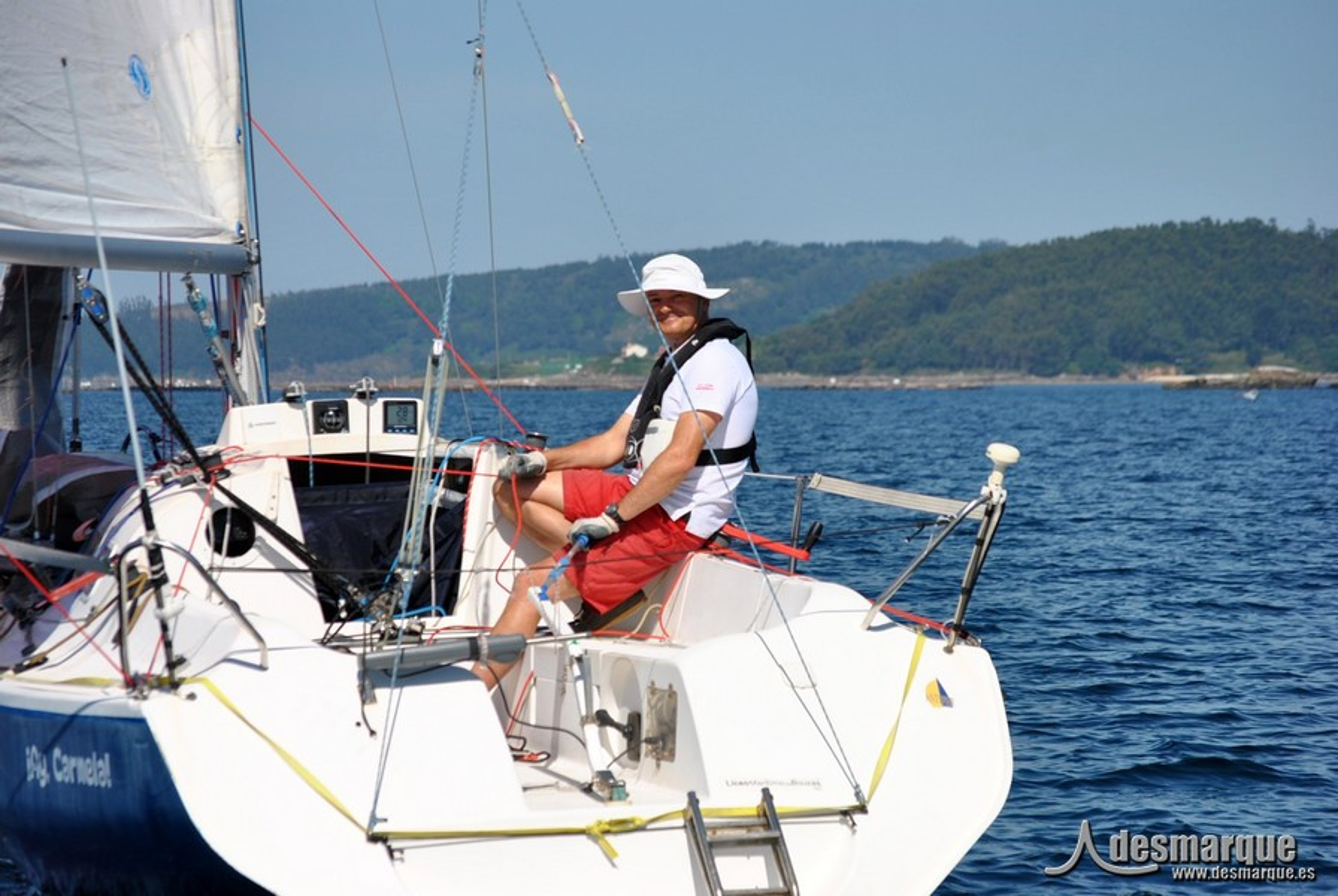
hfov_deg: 11.4
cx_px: 669
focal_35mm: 180
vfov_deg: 7.7
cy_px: 448
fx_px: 6699
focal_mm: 120
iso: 100
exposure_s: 1/640
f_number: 6.3
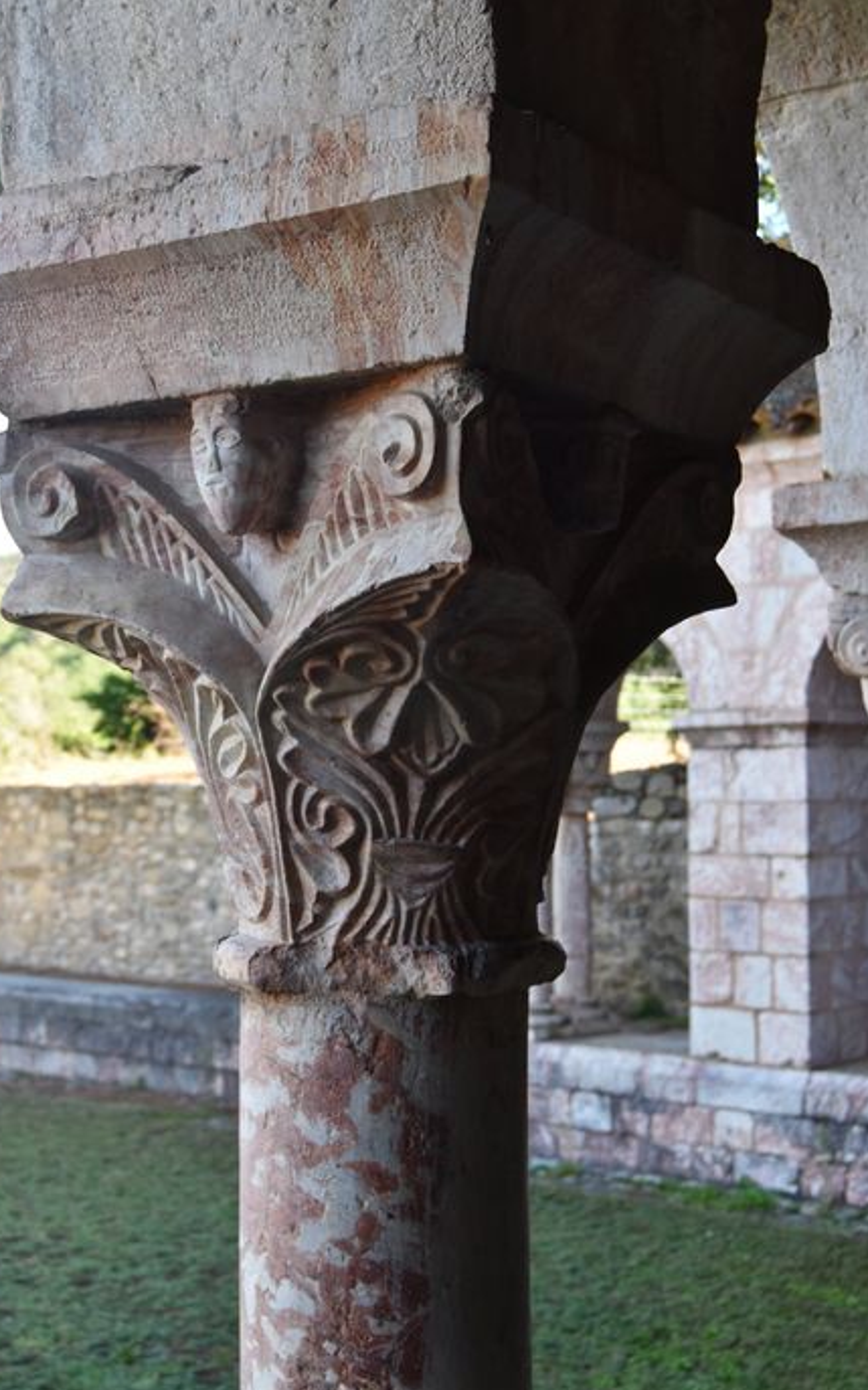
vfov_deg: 37.2
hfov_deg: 23.7
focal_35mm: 55
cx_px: 410
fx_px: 2065
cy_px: 688
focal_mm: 35
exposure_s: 1/160
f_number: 6.3
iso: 400
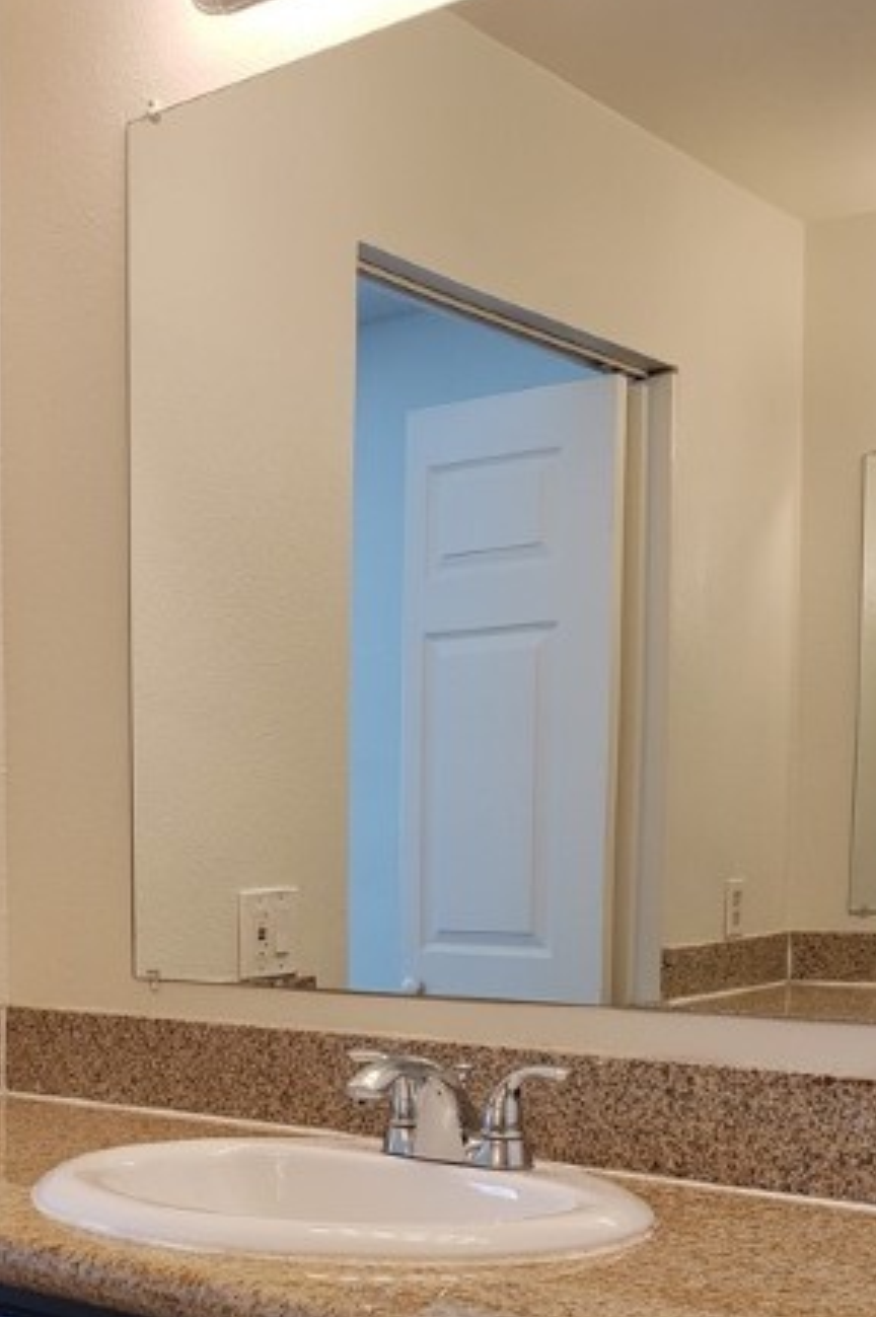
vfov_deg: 40.0
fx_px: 1755
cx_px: 280
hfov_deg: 27.8
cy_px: 982
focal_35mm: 48
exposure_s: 1/60
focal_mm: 4.3
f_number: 2.4
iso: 50
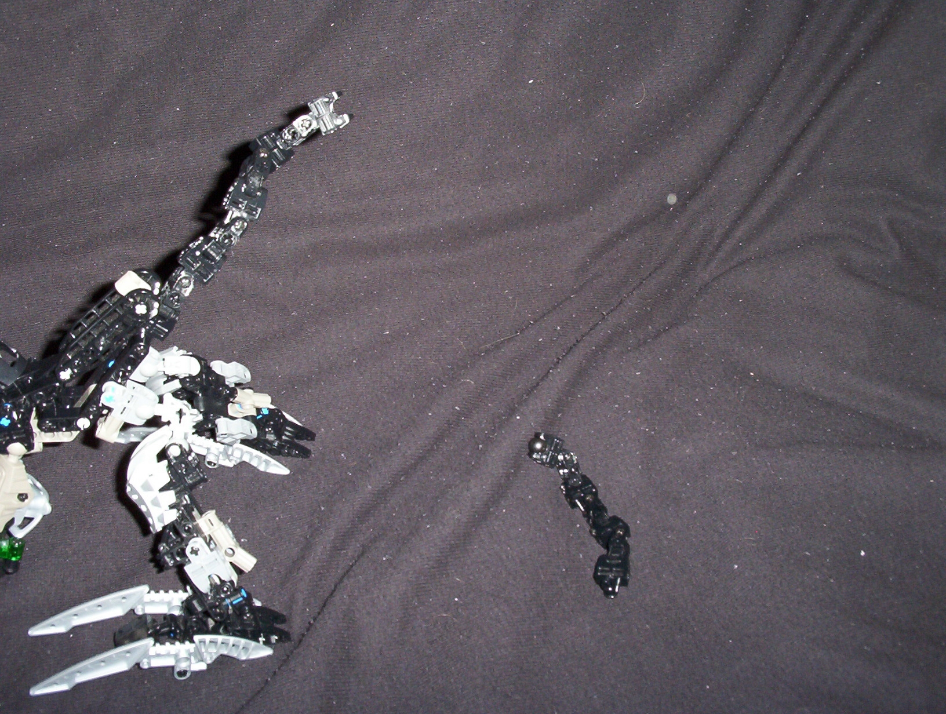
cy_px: 357
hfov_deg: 47.8
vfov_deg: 37.0
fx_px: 1068
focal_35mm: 39
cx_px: 473
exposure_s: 1/30
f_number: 4.5
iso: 140
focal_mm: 6
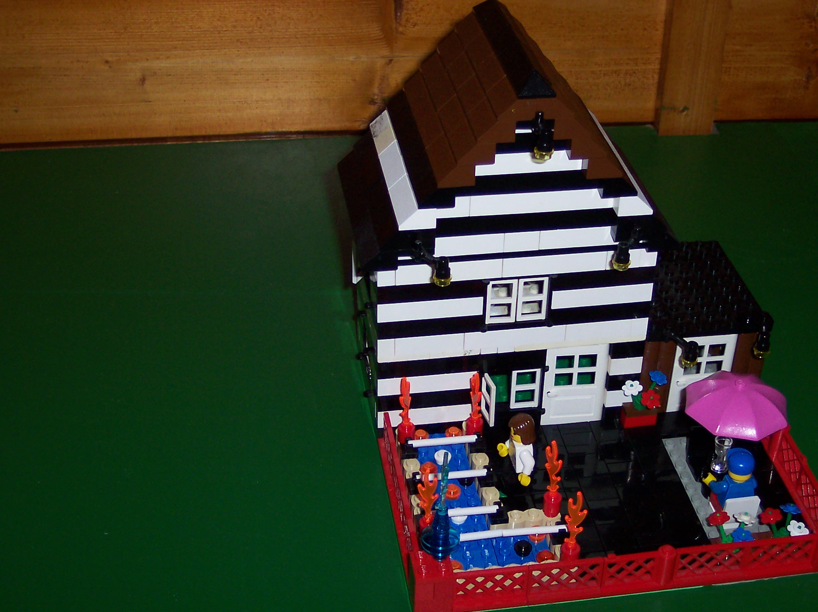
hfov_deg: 35.5
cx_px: 442
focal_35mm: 54
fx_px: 1275
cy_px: 304
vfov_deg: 27.0
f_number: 2.8
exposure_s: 1/30
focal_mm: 8
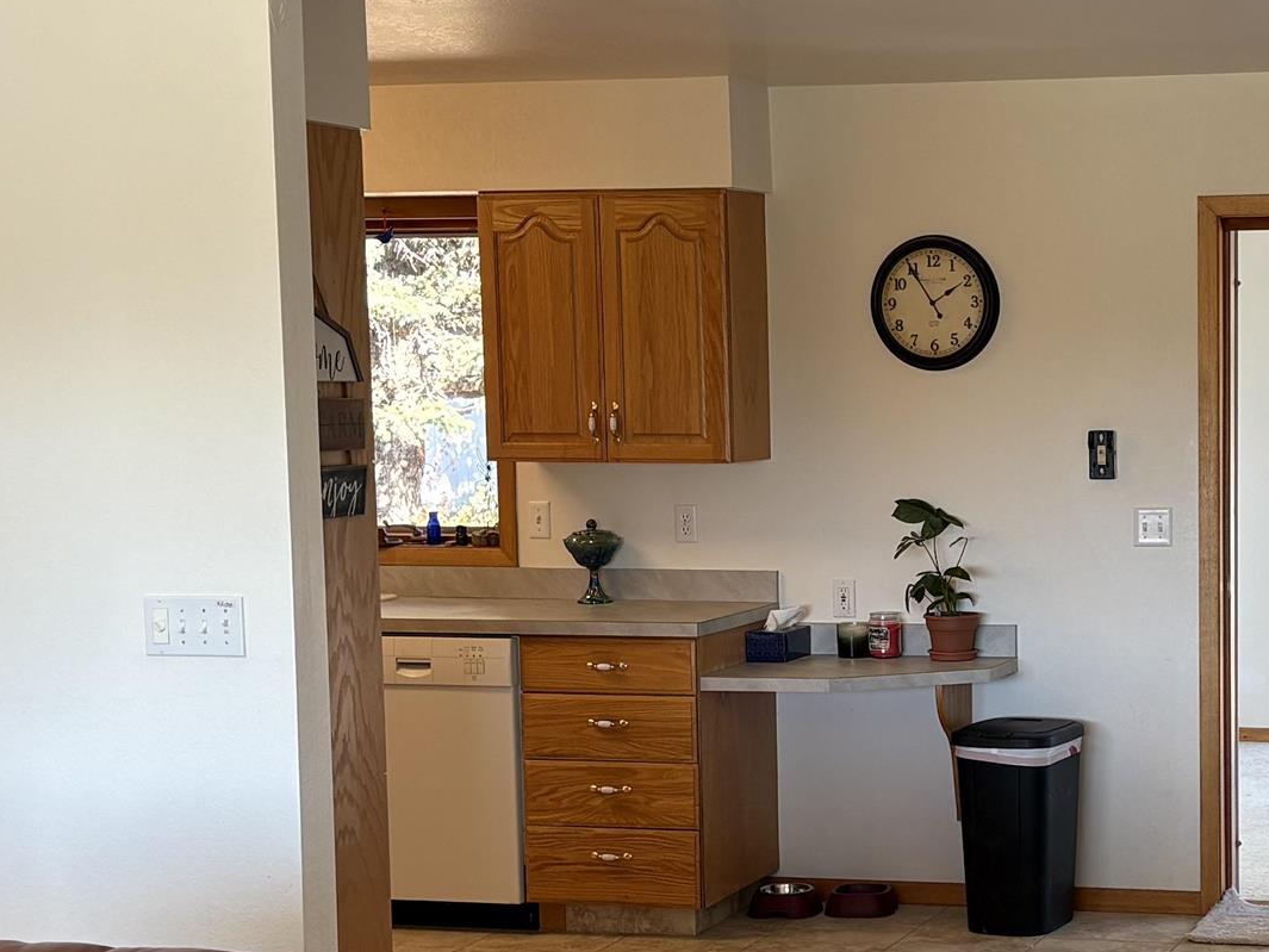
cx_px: 1101
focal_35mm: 75
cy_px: 674
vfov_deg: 19.5
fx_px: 2750
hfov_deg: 25.3
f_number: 1.6
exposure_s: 1/137
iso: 64
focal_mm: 5.96
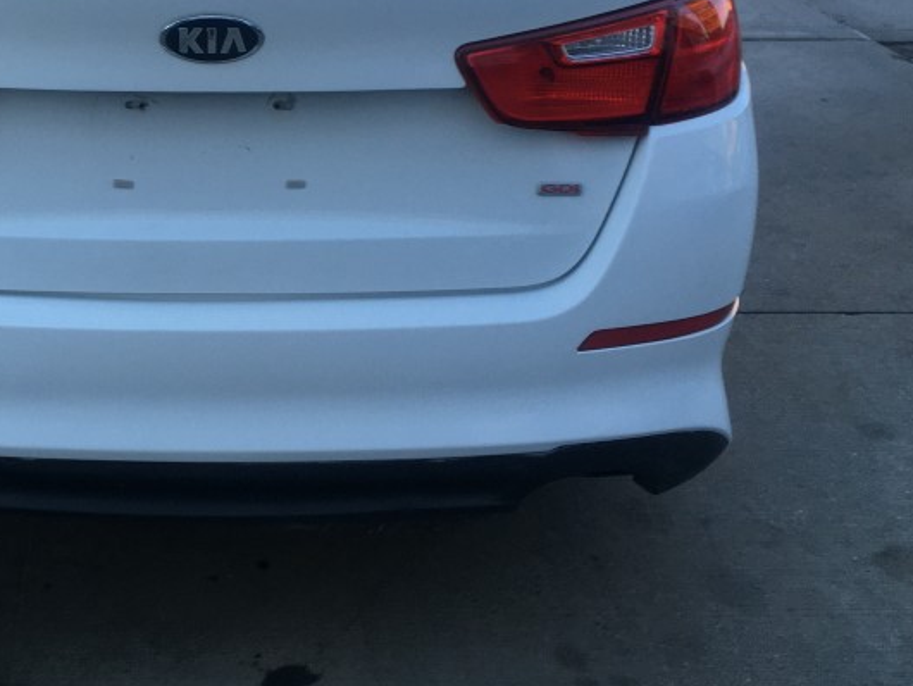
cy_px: 152
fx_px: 1478
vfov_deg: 25.7
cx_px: 153
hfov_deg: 33.1
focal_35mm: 56
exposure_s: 1/120
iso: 25
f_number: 2.2
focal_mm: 4.15
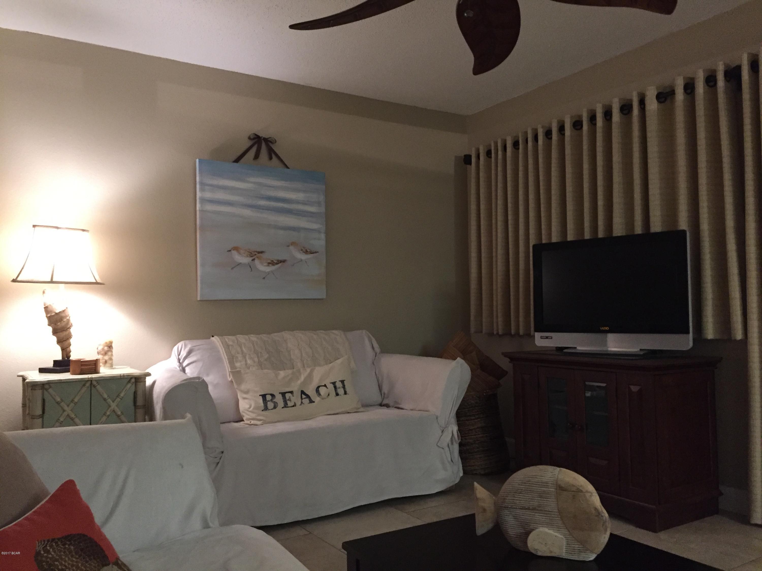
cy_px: 286
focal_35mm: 29
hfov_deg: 61.7
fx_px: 638
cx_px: 381
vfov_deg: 48.2
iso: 250
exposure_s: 1/30
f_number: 2.2
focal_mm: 4.15
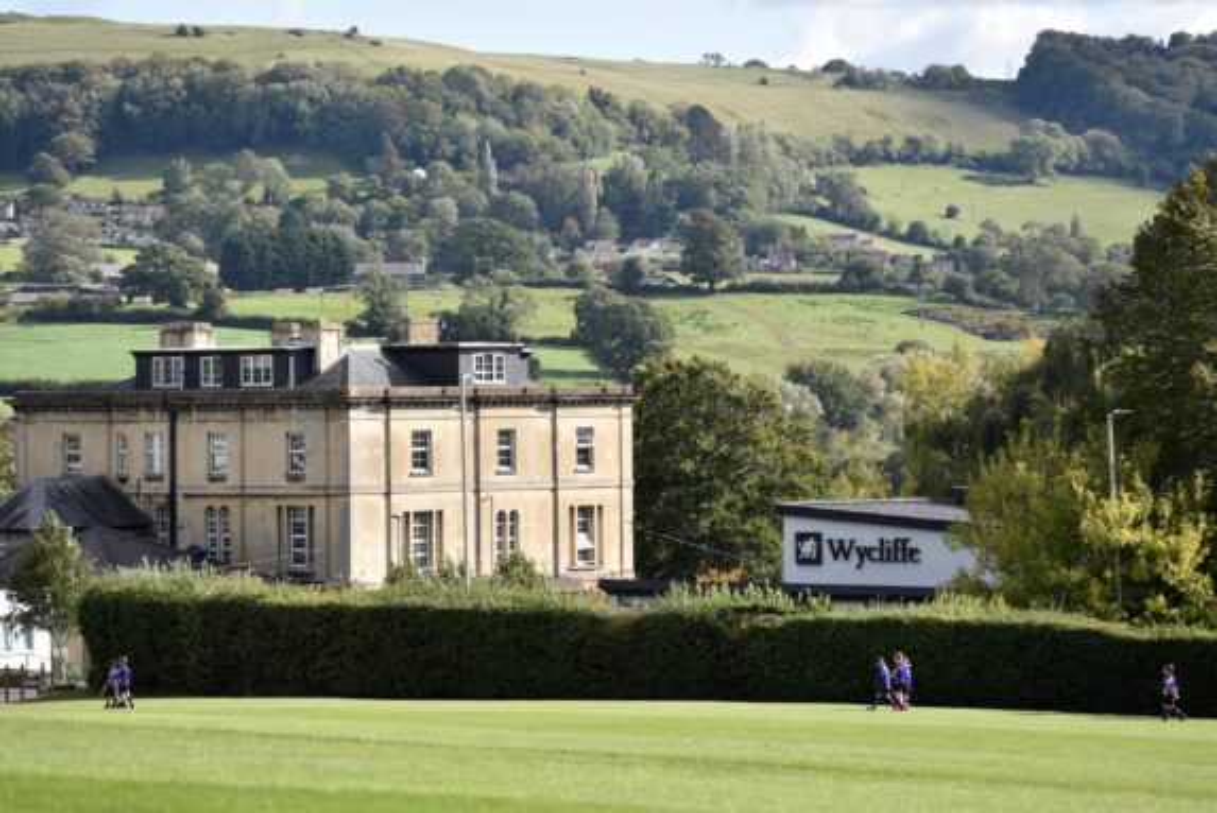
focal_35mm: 150
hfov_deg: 13.7
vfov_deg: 9.2
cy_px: 406
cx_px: 608
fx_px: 5075
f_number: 6.3
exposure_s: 1/640
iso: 200
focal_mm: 150
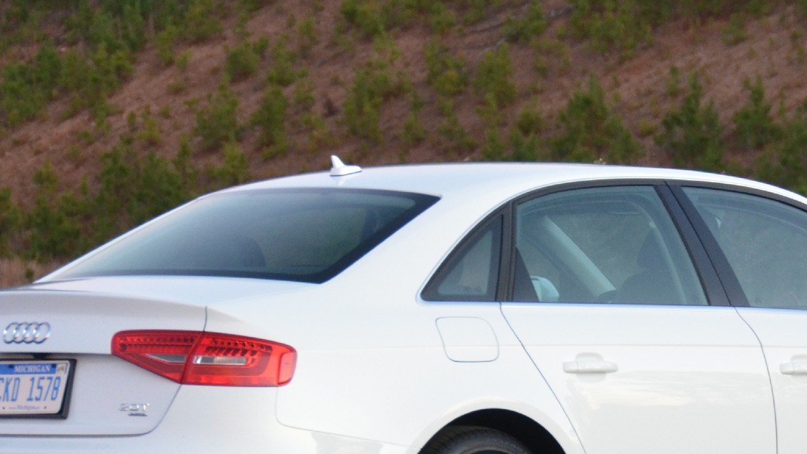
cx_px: 605
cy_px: 338
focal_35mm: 309
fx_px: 6614
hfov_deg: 7.0
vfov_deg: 3.9
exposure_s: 1/40
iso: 1600
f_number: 5.3
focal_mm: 95
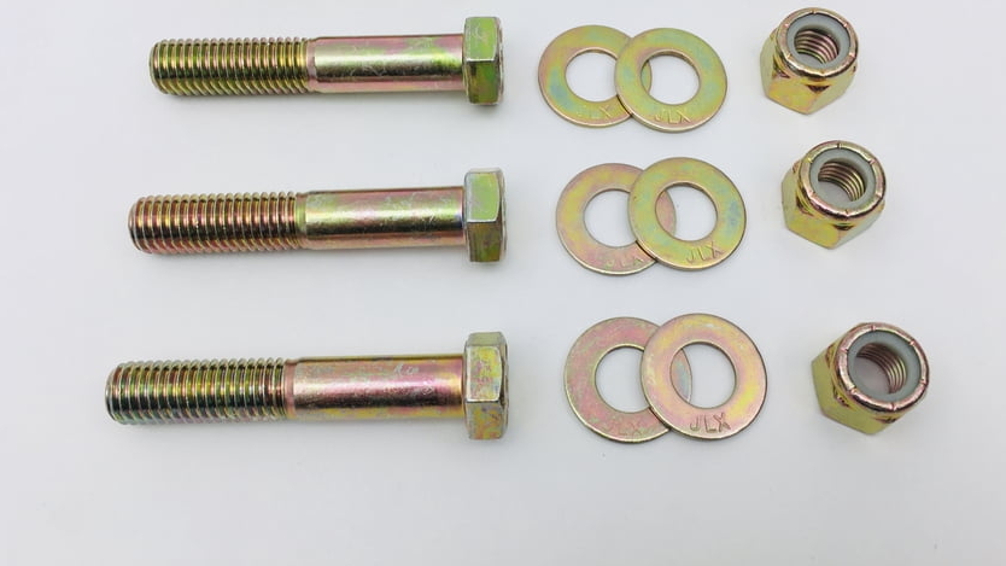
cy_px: 236
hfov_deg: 55.3
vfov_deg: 32.8
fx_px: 960
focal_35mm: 36
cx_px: 532
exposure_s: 1/166
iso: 25
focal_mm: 4.15
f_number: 2.2
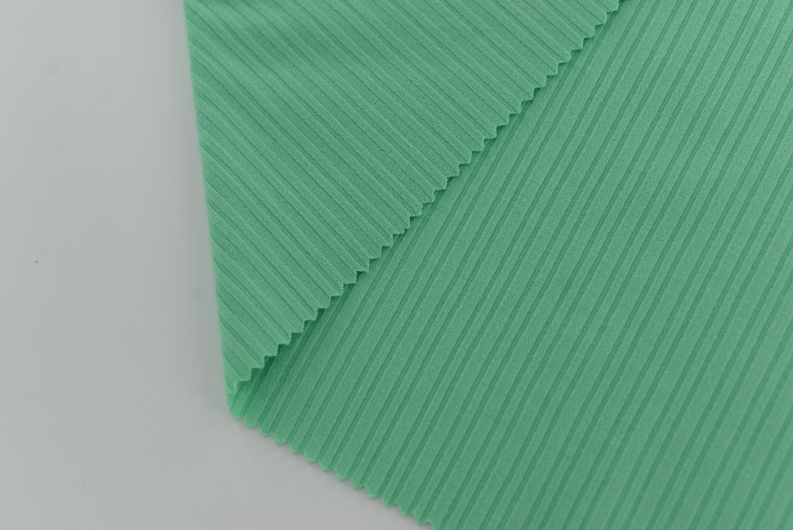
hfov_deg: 39.6
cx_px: 396
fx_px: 1102
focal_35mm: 50
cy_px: 265
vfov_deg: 27.0
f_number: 3.5
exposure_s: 1/200
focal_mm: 50
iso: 100
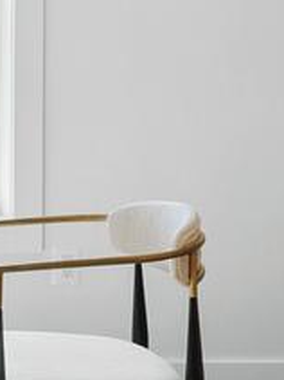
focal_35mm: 131
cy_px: -12
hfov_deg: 10.4
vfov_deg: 14.8
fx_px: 1434
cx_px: -284
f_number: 8
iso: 400
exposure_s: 1/13
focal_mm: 14
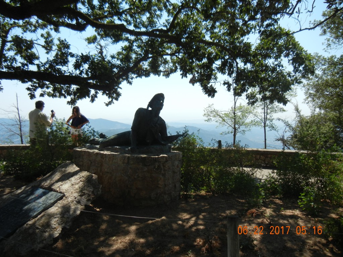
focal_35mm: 30
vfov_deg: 46.8
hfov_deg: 60.0
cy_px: 128
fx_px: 297
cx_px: 172
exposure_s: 1/336
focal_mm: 5.4
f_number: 7
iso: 160
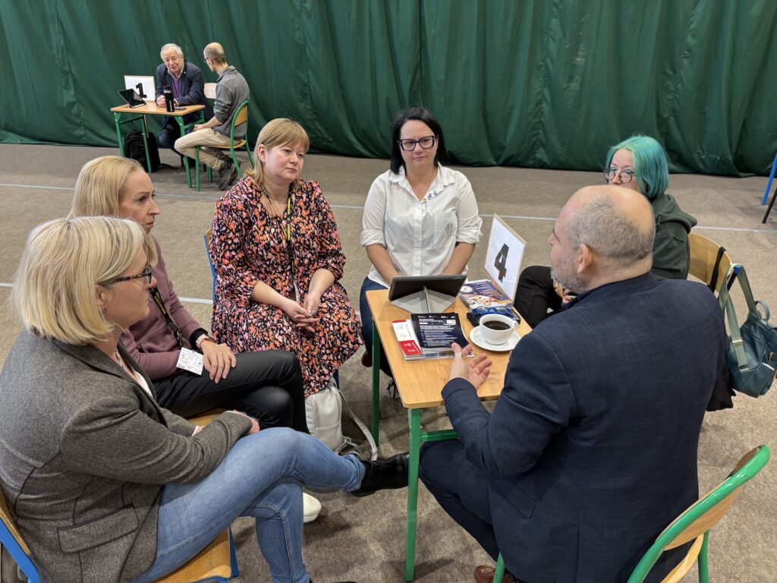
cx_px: 388
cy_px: 292
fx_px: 584
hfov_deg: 67.3
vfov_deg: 53.1
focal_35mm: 26
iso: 125
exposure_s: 1/79
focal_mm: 5.96
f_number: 1.6
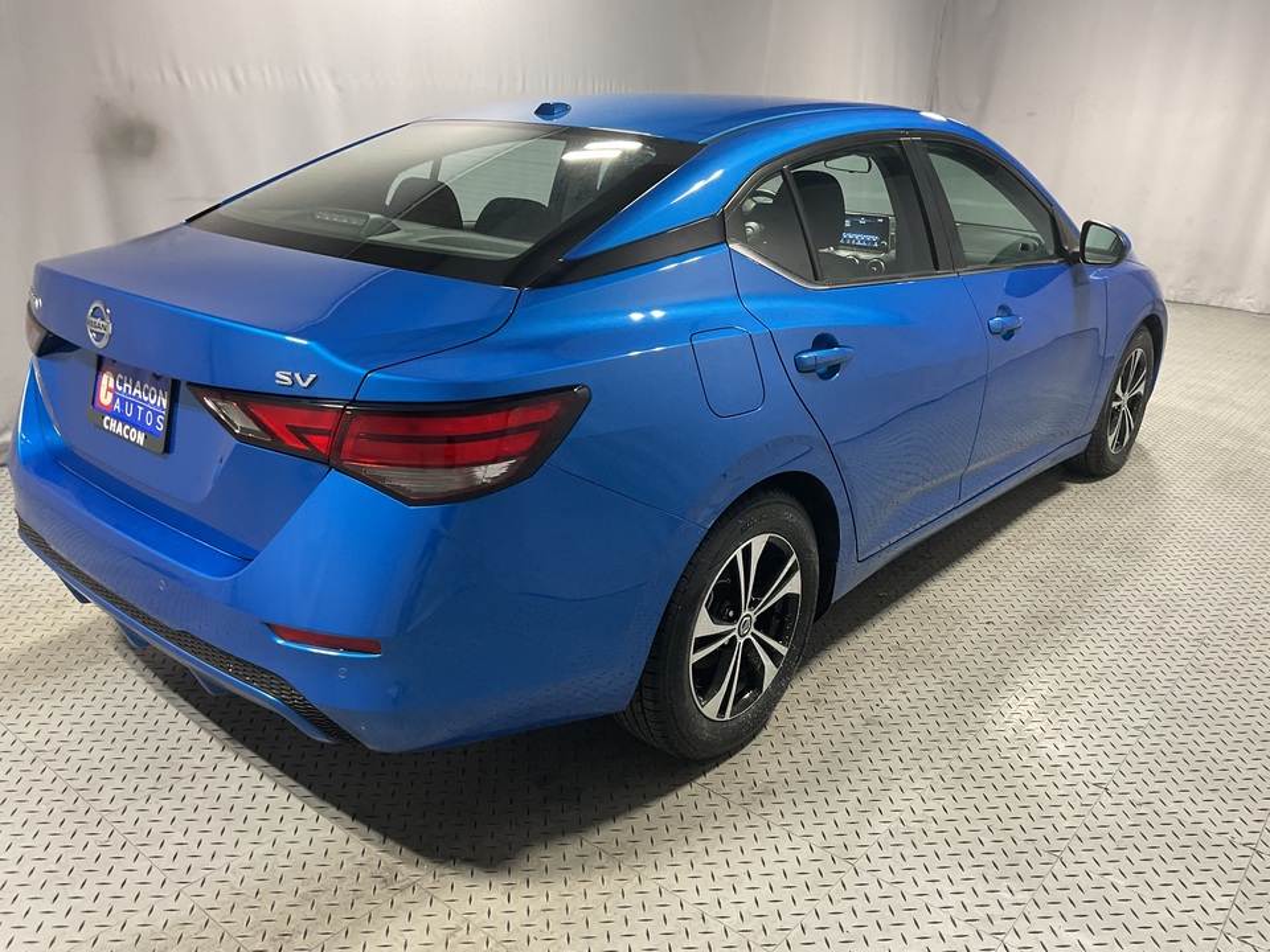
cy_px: 476
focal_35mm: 29
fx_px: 1064
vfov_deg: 48.2
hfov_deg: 61.7
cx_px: 635
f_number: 1.8
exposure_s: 1/50
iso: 64
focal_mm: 3
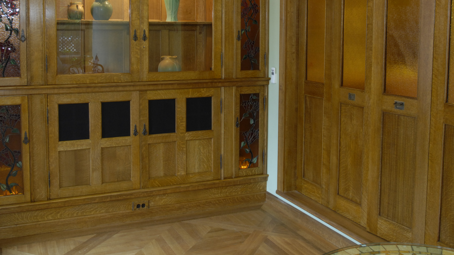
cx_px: 225
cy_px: 60
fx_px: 494
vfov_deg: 28.5
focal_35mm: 41
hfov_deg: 49.4
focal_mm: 20
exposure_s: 1/5
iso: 400
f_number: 5
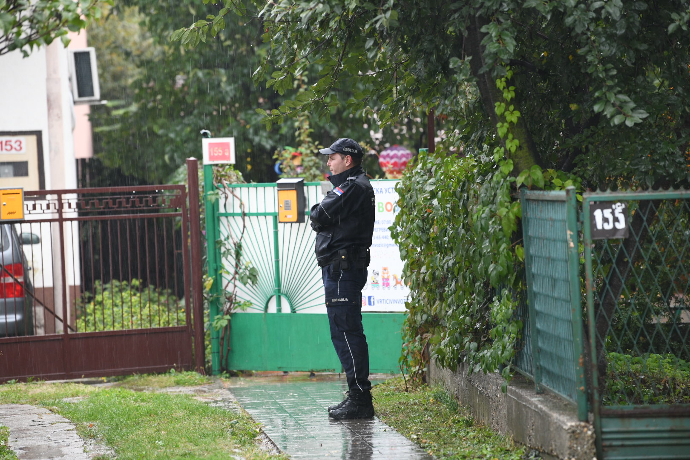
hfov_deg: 10.3
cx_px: 345
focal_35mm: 200
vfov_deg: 6.9
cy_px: 230
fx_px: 3833
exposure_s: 1/80
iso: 1250
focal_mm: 200
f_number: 4
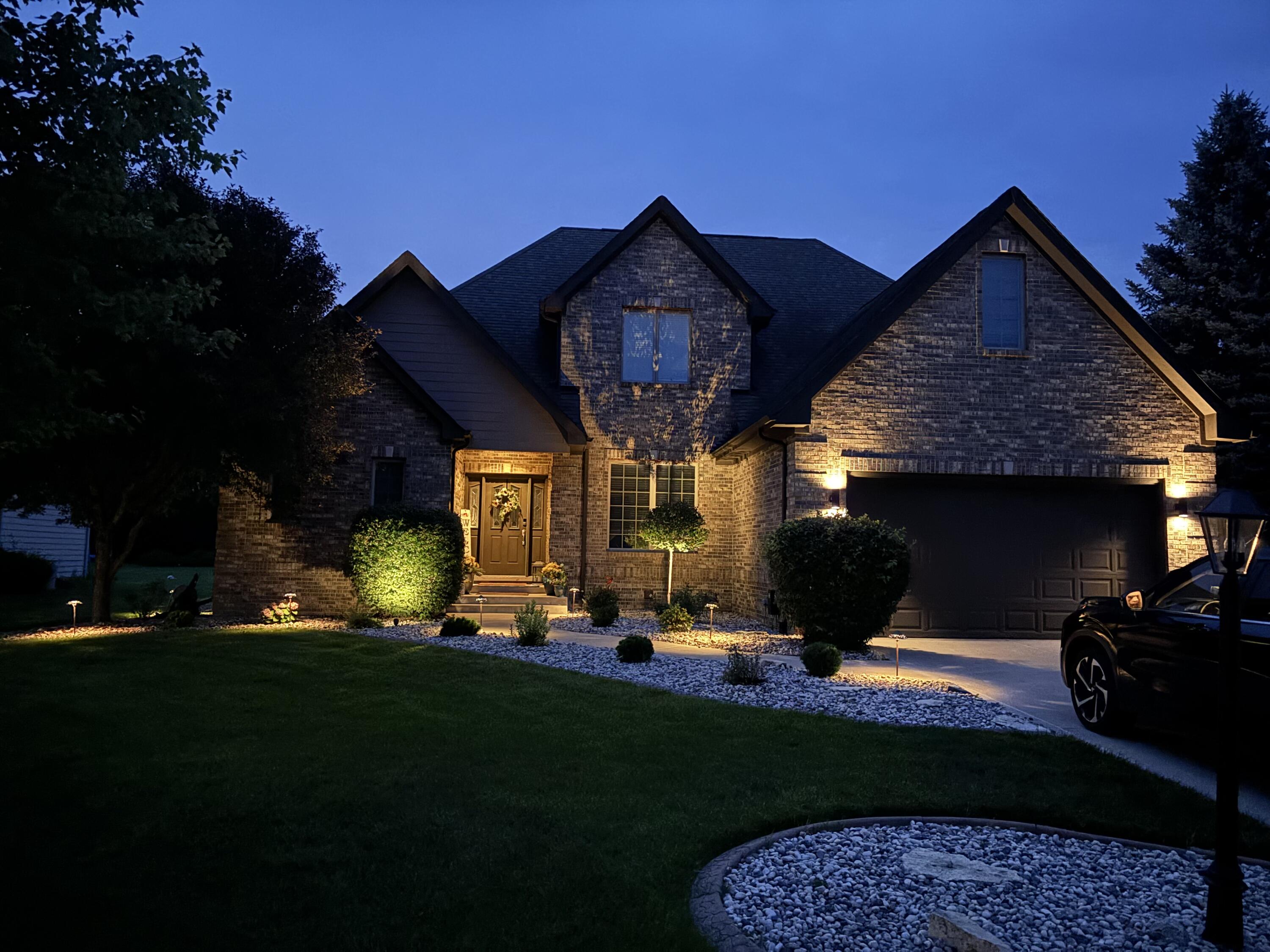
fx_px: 954
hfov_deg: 67.3
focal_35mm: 26
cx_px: 635
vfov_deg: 53.1
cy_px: 476
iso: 1250
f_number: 1.6
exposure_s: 1/9
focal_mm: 5.96
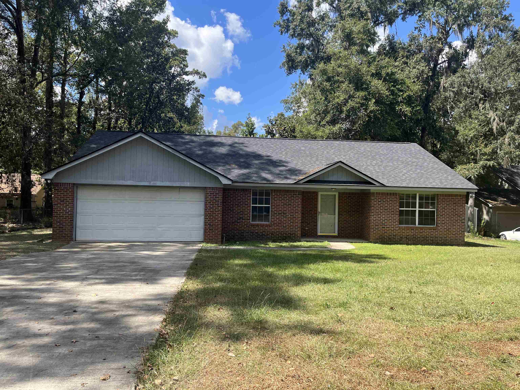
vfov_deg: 53.1
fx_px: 391
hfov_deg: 67.3
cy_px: 195
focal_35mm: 26
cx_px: 260
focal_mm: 5.1
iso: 50
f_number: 1.6
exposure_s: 1/1623
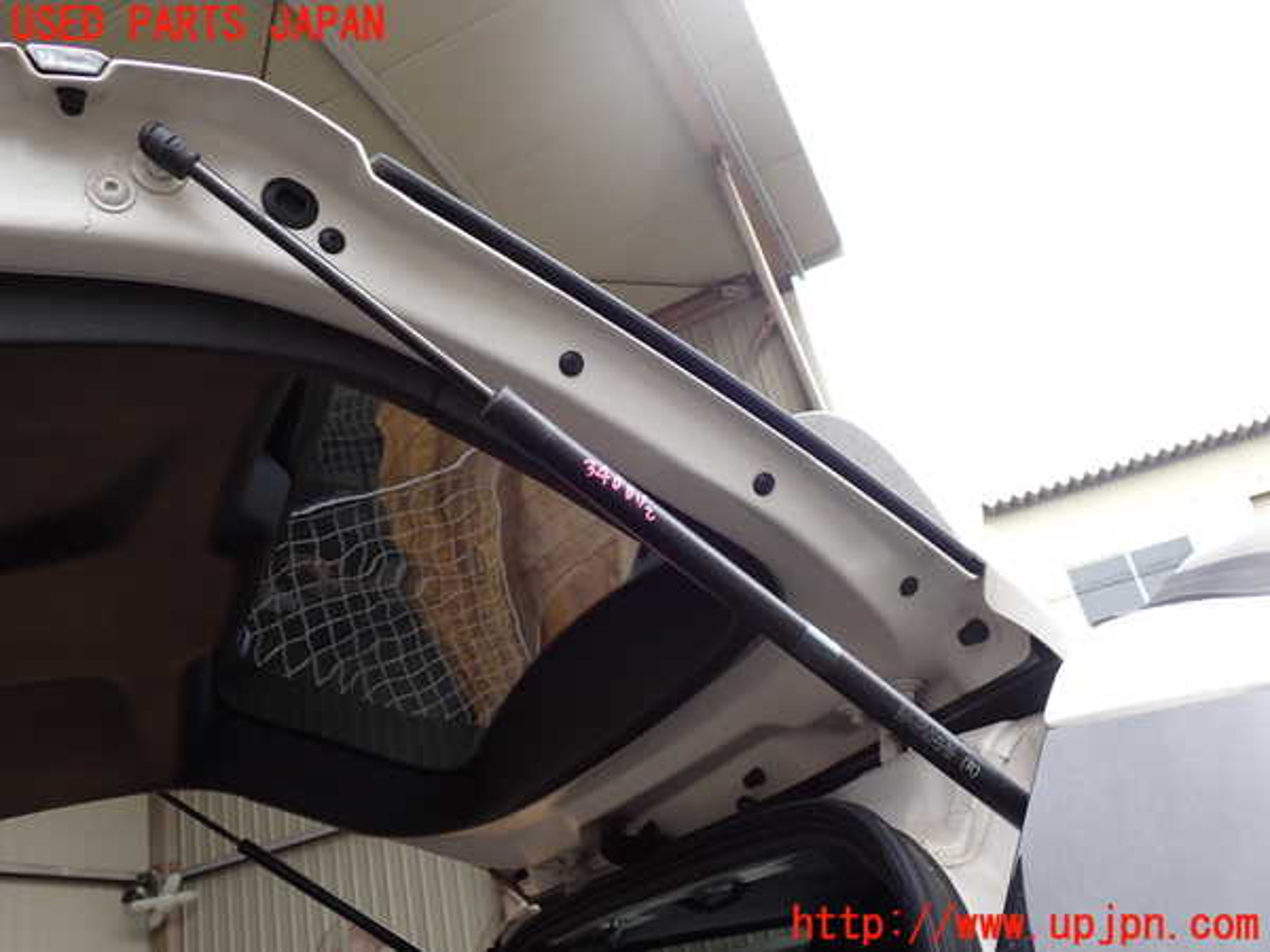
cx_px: 635
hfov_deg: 60.0
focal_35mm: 30
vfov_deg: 46.8
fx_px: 1101
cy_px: 476
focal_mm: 5.4
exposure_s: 1/100
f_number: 3.2
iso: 100
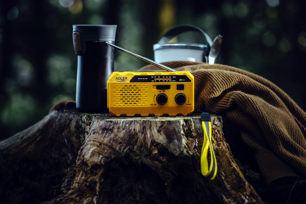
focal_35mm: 85
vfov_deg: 16.1
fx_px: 722
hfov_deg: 23.9
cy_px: 102
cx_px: 153
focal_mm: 85
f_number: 3.2
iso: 640
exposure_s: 1/160
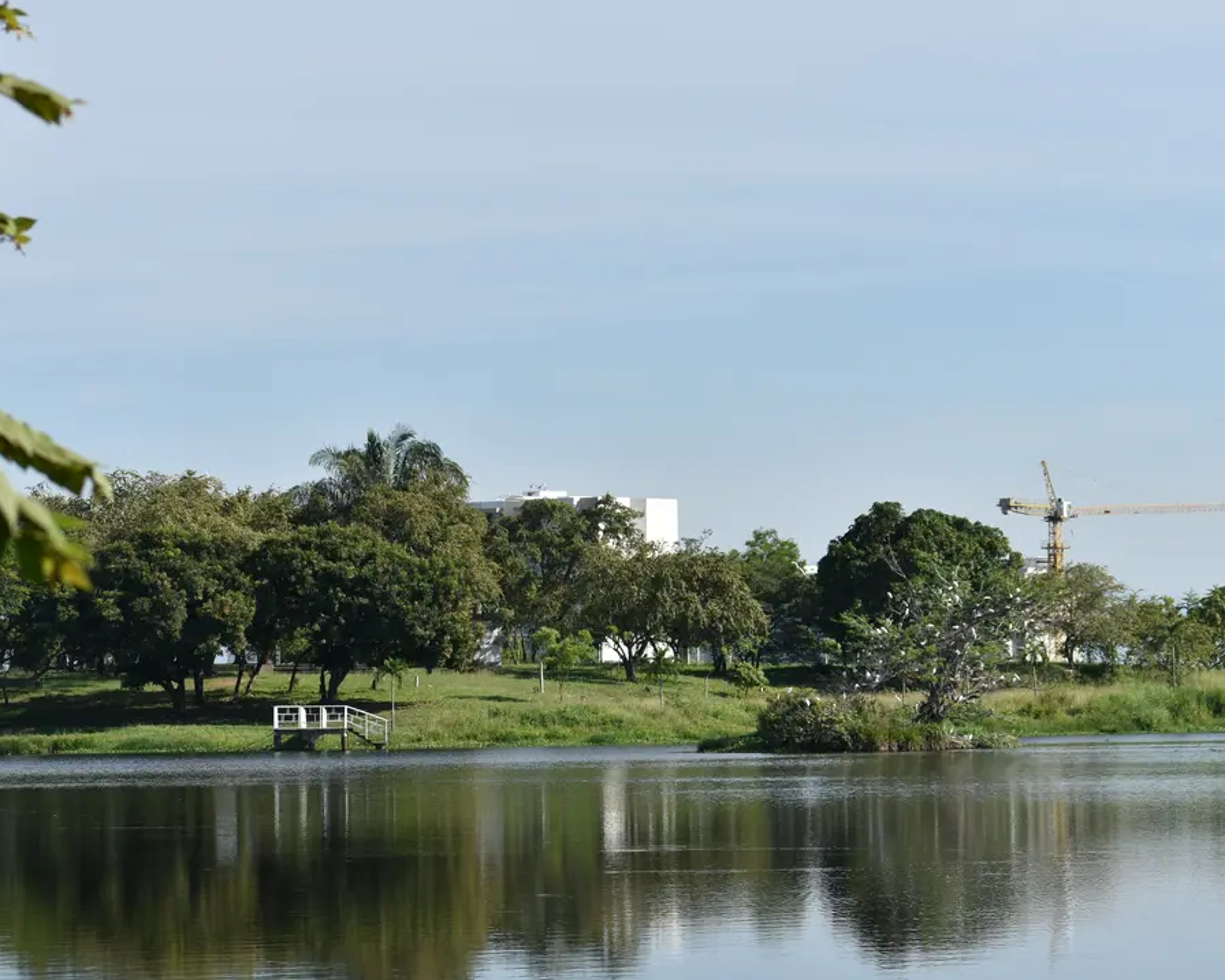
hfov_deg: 14.6
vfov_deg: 11.7
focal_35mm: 132
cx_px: 742
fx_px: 4786
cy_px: 502
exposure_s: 1/1000
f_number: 5.6
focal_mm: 70
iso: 160
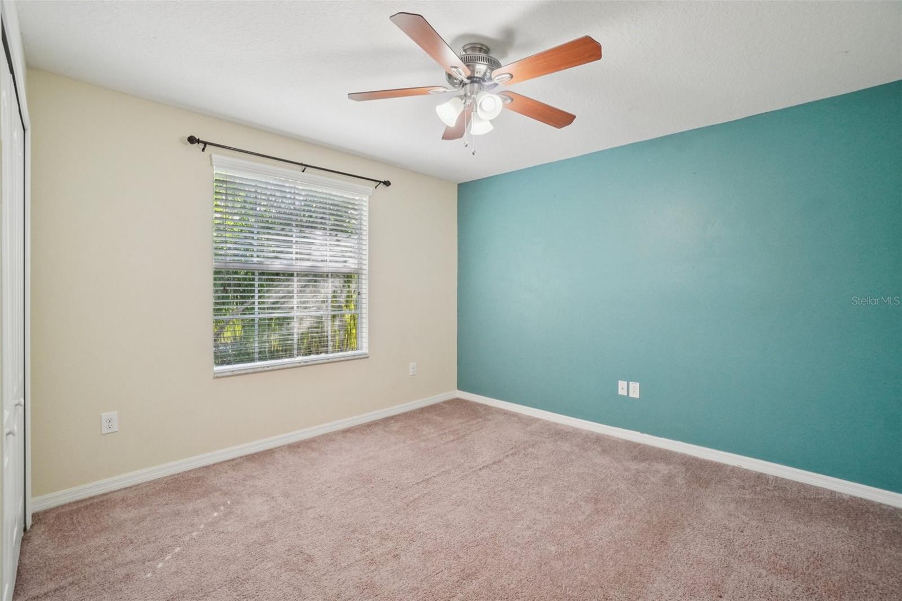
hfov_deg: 100.4
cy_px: 300
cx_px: 451
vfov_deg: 77.3
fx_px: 376
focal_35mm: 15
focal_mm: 10
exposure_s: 1/30
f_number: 8
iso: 500
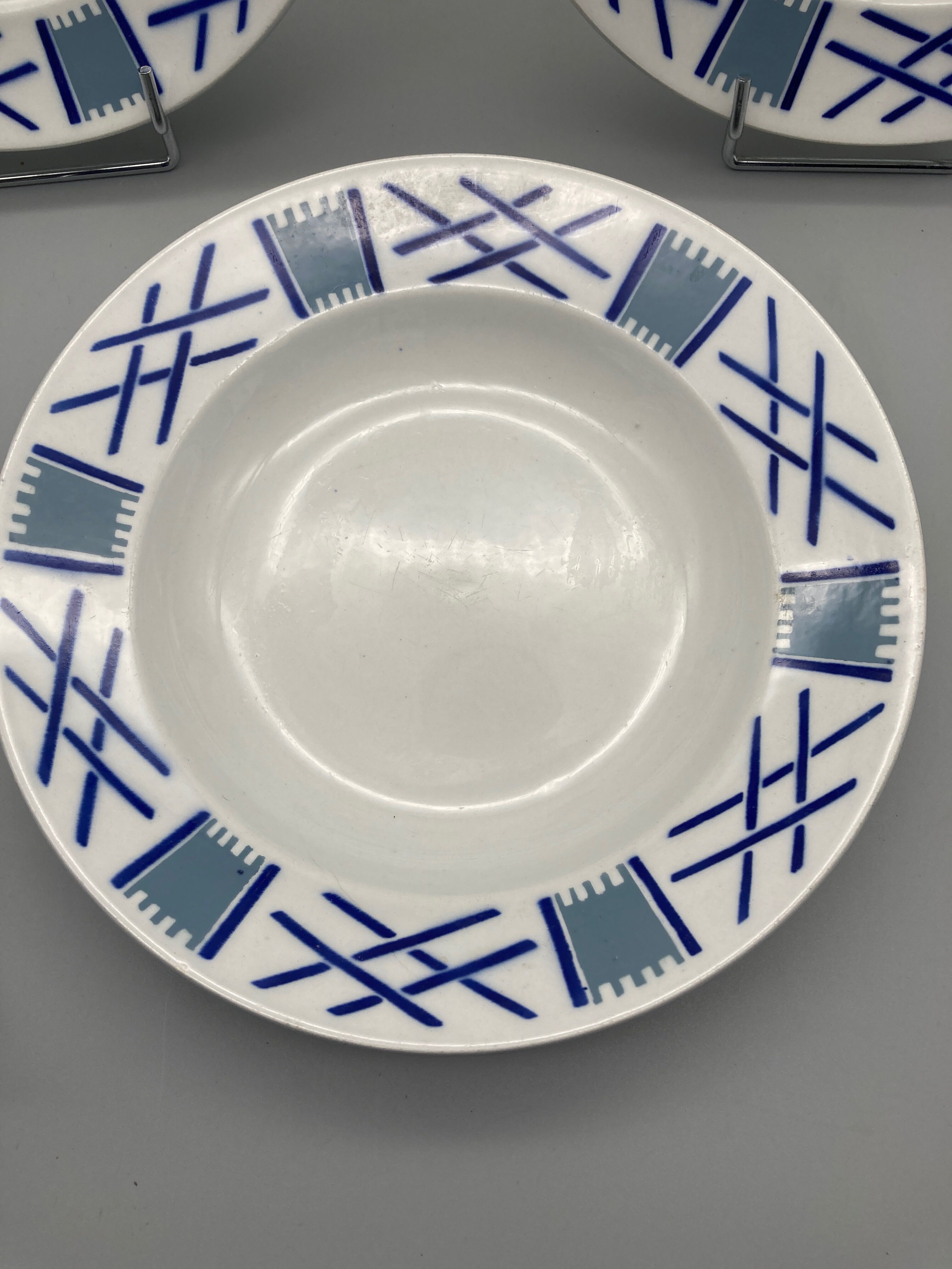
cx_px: 476
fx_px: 1027
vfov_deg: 63.4
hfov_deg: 49.7
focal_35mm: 28
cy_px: 634
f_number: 1.8
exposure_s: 1/268
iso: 20
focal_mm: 3.99
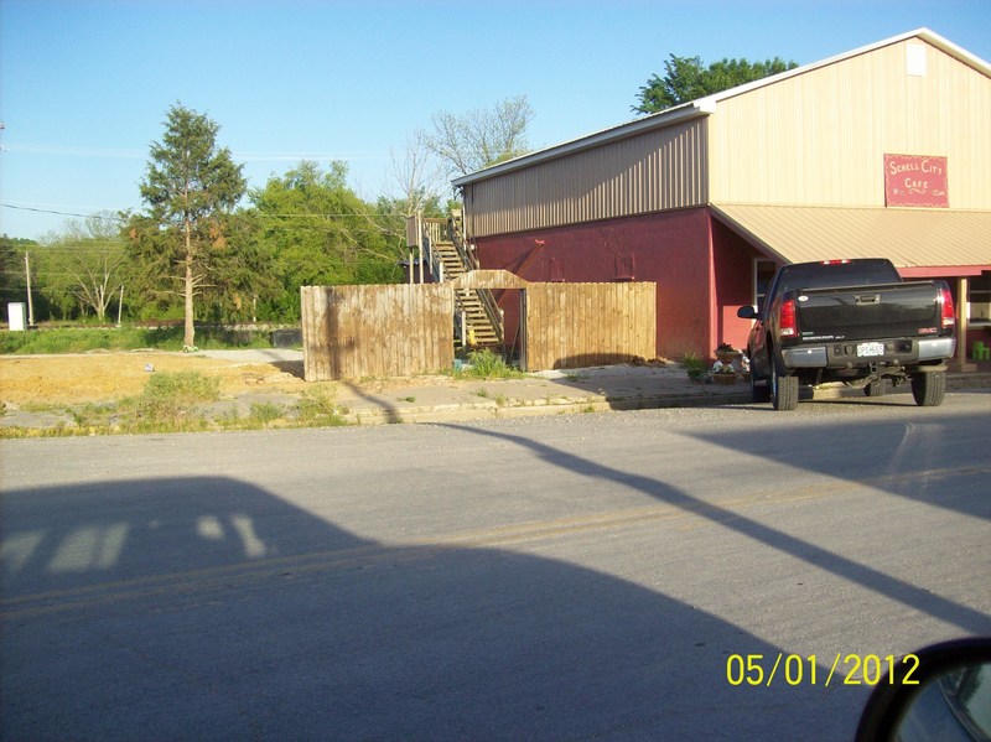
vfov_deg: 39.6
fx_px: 1030
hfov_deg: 51.4
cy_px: 371
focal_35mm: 36
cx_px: 496
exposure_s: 1/571
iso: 80
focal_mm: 6
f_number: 2.7
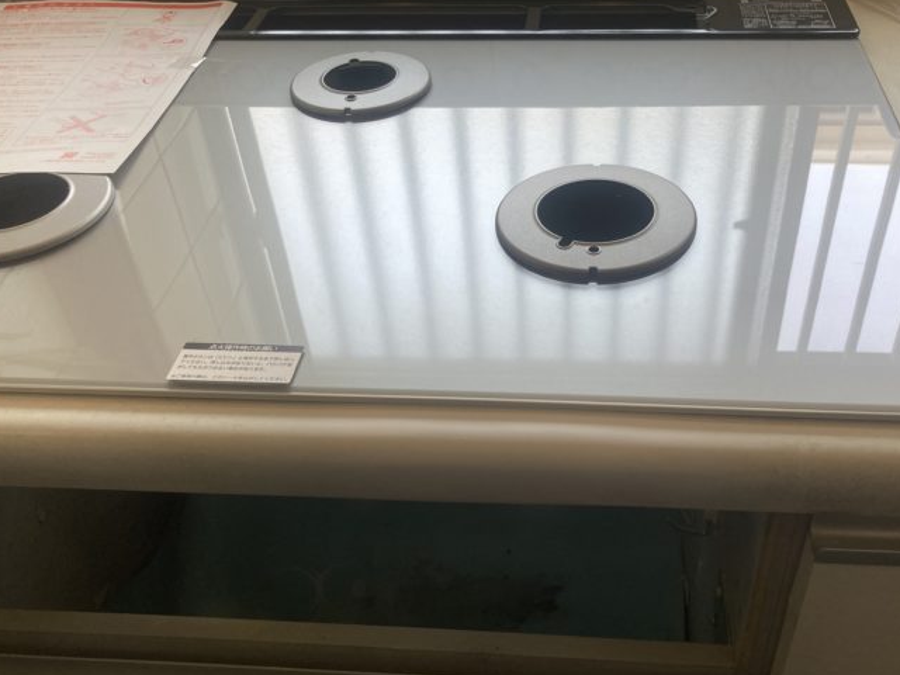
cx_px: 523
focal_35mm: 35
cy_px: 360
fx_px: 910
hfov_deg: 52.4
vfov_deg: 40.7
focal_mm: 3.99
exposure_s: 1/120
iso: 32
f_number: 1.8
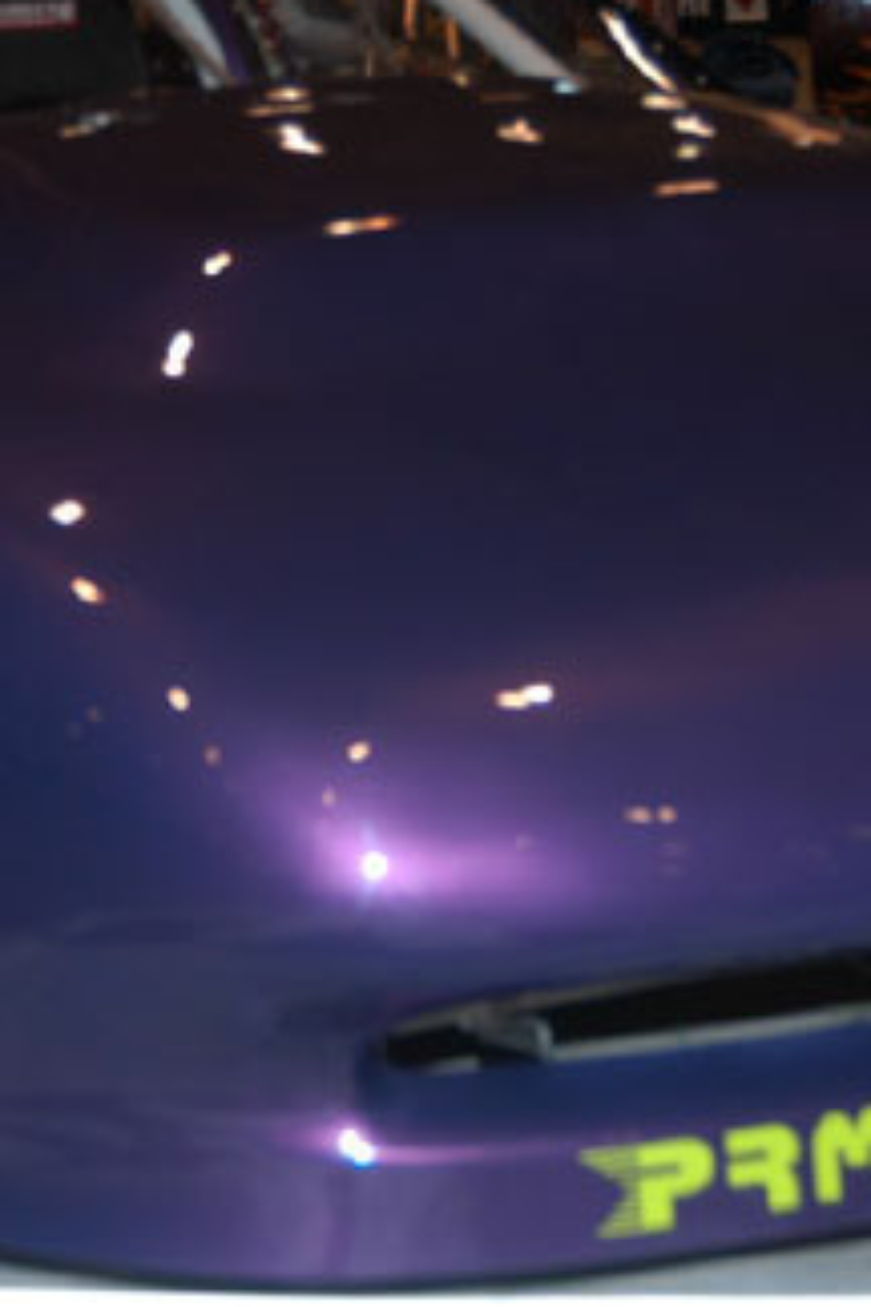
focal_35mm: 119
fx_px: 4318
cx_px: 333
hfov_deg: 11.5
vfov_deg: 17.1
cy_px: 403
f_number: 5
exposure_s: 1/60
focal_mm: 38
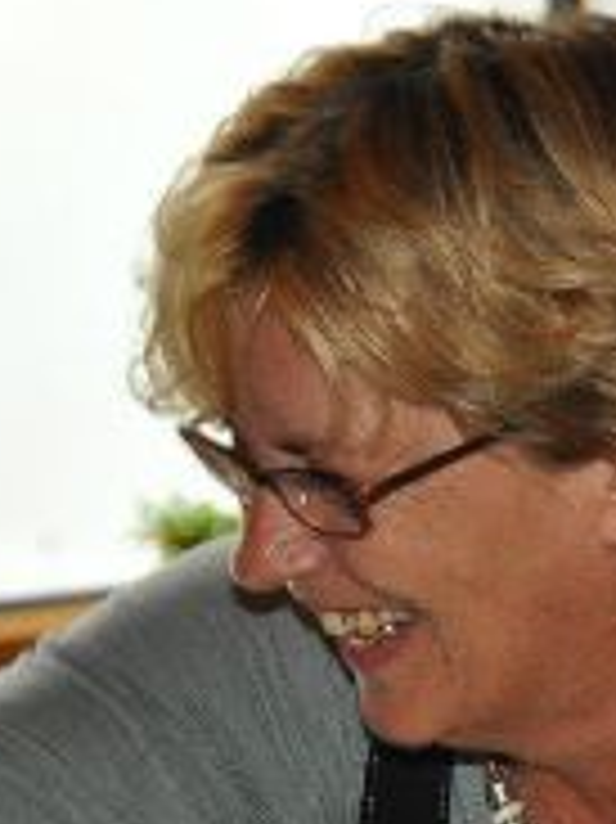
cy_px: 716
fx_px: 6556
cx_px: 549
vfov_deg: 7.2
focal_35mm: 276
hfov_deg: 5.4
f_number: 5
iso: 800
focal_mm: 70
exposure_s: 1/60
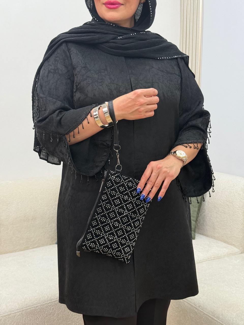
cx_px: 122
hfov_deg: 30.3
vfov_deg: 39.7
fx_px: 451
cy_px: 162
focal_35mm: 48
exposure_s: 1/331
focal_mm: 6.76
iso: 100
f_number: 1.78
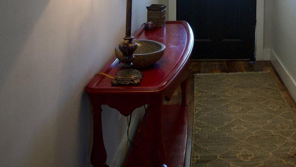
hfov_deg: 48.9
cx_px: 232
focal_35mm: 39
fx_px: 306
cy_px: -38
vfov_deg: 26.7
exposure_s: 1/50
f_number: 9
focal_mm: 10
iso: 2000
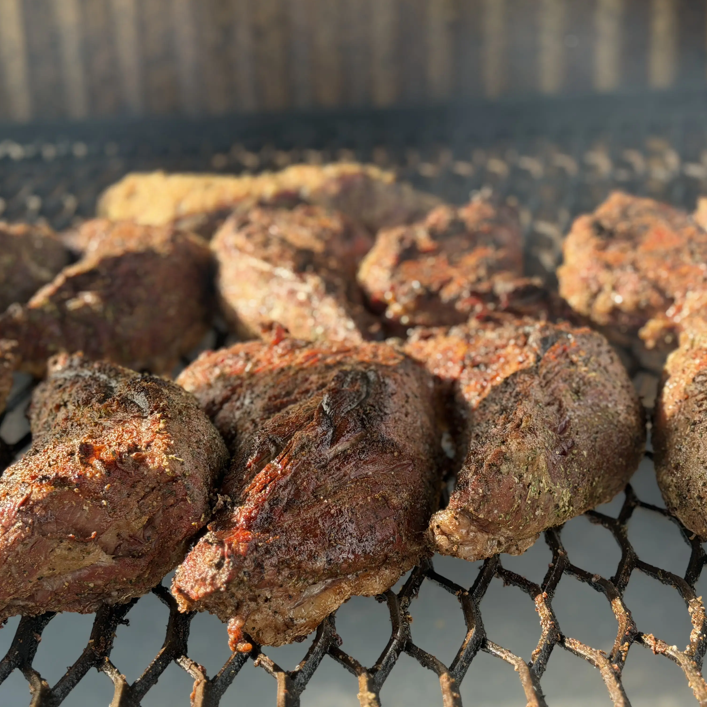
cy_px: 351
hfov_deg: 30.0
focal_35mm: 57
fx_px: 1317
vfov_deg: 30.0
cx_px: 327
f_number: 1.78
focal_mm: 6.76
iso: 100
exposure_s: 1/592
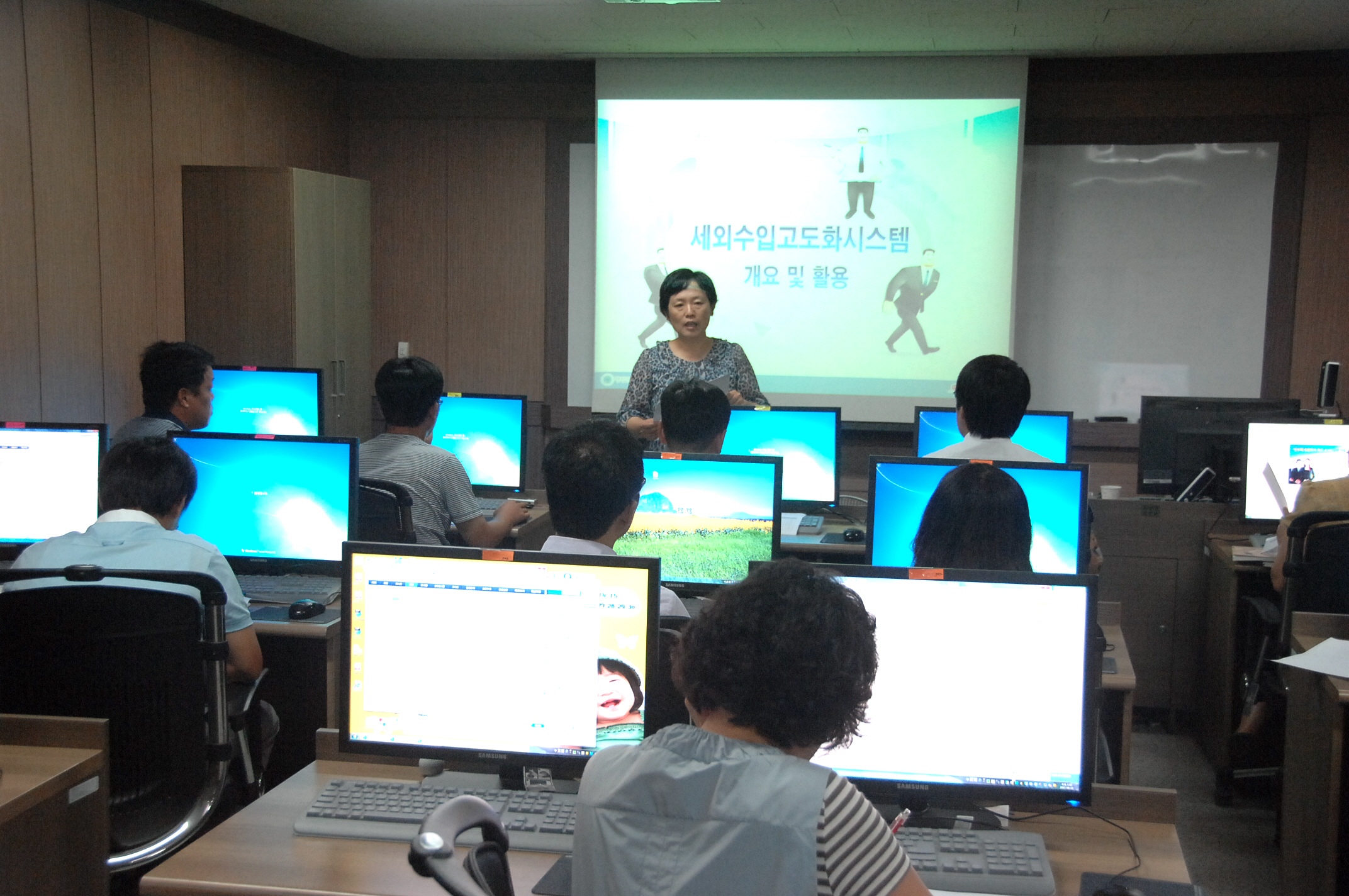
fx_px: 1740
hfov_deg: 42.4
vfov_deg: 28.9
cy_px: 448
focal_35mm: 46
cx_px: 674
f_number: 4
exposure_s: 1/45
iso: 800
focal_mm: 31
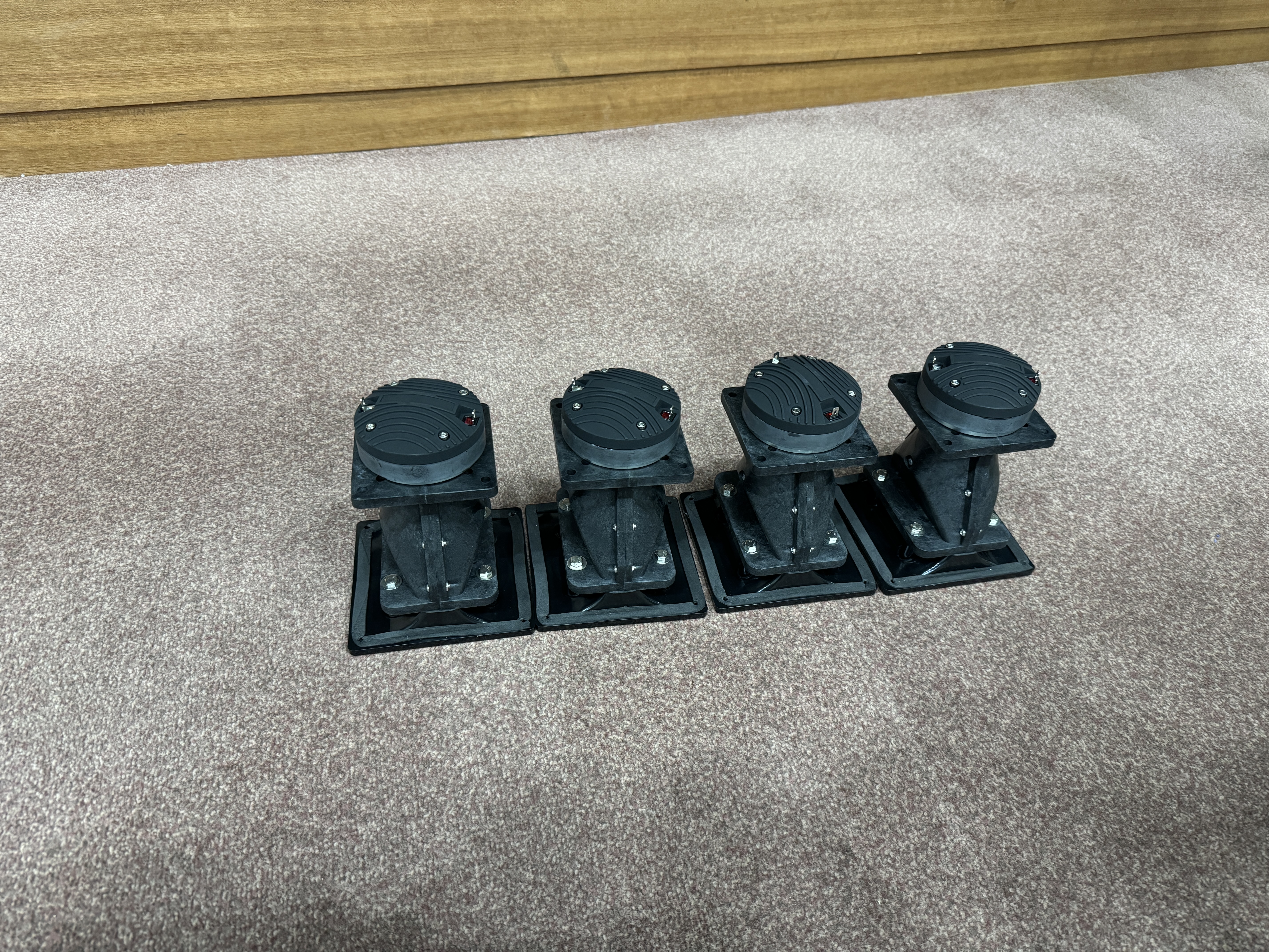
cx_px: 634
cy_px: 476
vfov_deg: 56.8
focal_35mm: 24
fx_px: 880
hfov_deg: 71.6
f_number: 1.78
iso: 500
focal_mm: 6.76
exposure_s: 1/60
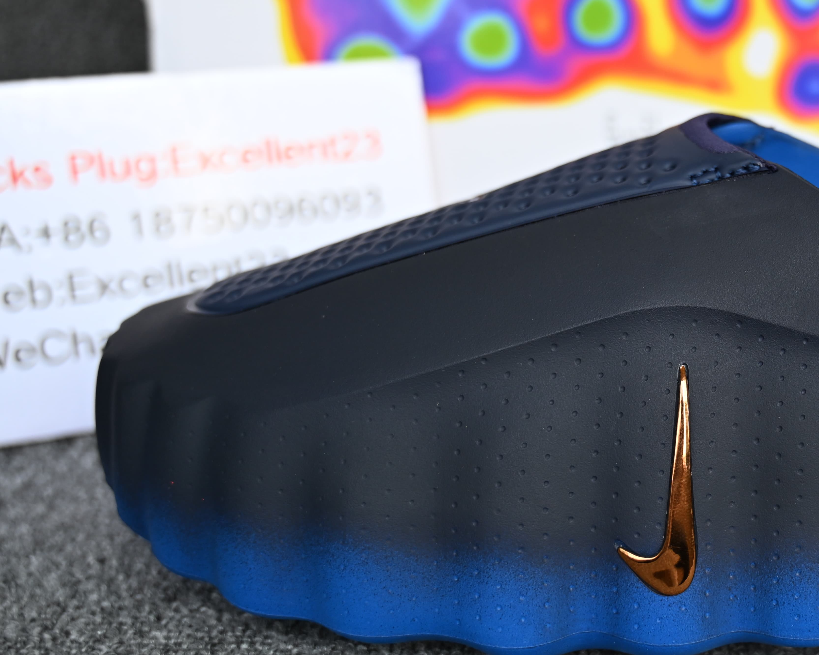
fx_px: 1427
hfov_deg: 30.7
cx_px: 724
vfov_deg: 25.9
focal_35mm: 59
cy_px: 287
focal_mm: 34.5
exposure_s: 1/250
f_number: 4
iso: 280
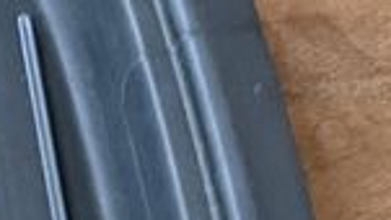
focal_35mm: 187
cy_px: 424
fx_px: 1939
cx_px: -391
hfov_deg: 10.6
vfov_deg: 6.3
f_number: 1.6
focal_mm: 4.2
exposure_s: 1/30
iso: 640
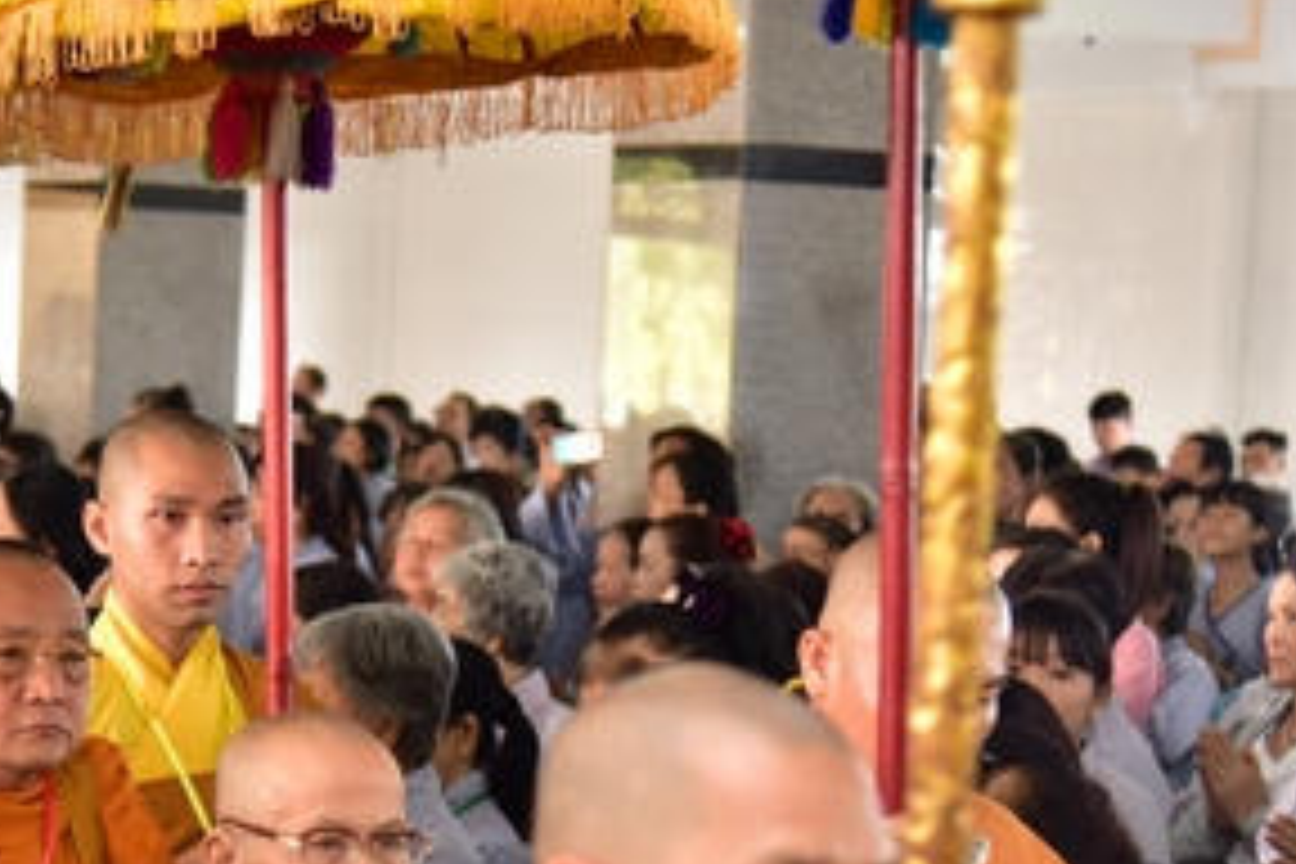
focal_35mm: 131
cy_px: 738
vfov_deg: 10.4
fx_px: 4716
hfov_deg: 15.5
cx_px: 130
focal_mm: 58
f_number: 4
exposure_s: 1/50
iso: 800
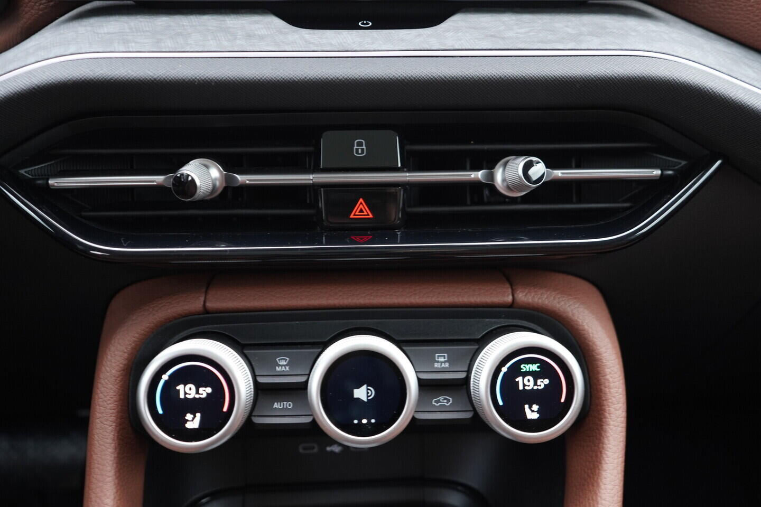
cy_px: 254
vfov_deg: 36.9
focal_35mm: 36
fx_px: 761
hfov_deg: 53.1
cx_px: 380
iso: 640
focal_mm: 24
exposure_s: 1/40
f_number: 2.8
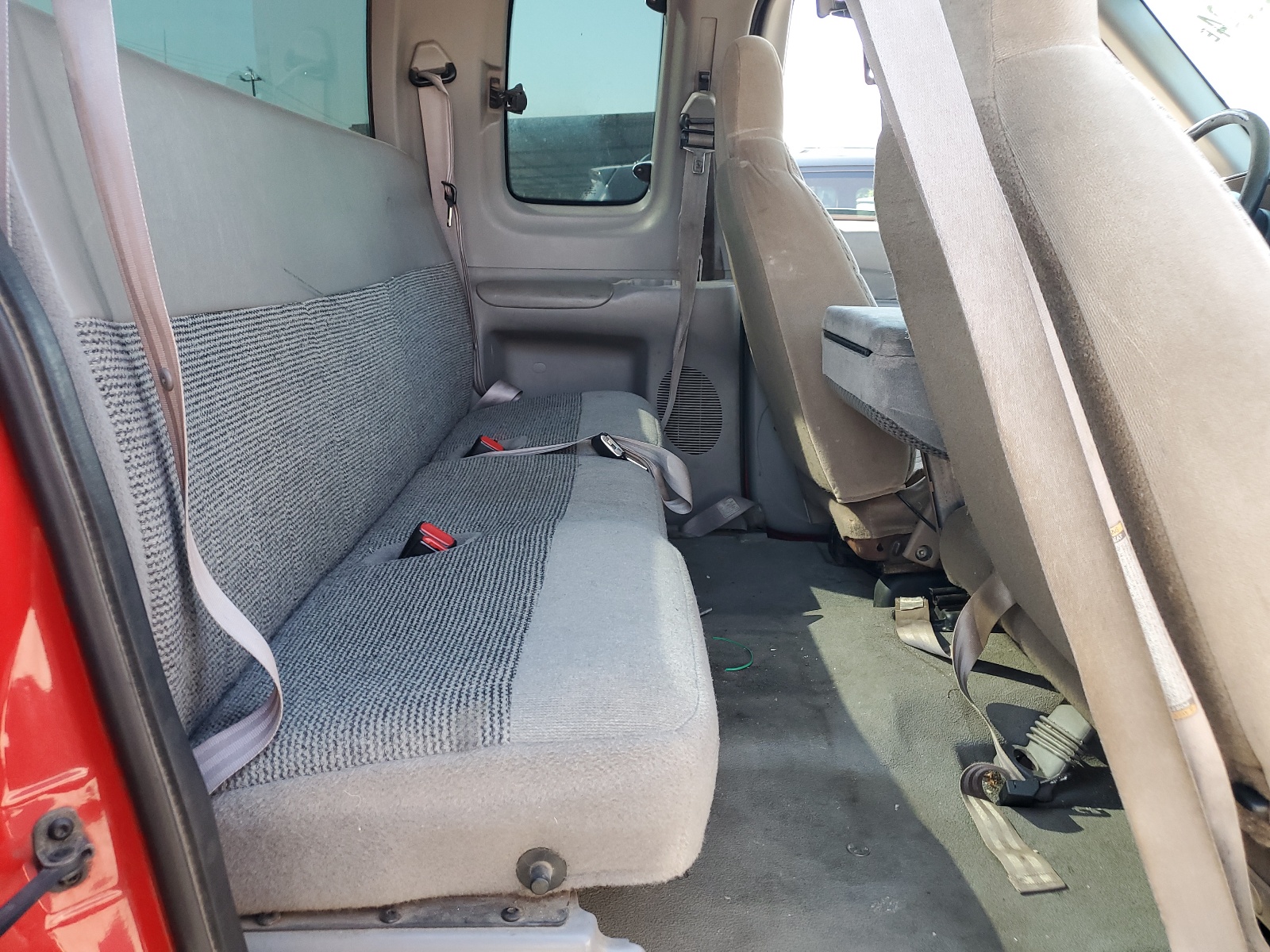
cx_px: 635
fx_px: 954
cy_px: 476
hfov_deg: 67.3
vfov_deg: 53.1
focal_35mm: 26
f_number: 1.5
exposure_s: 1/120
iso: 72
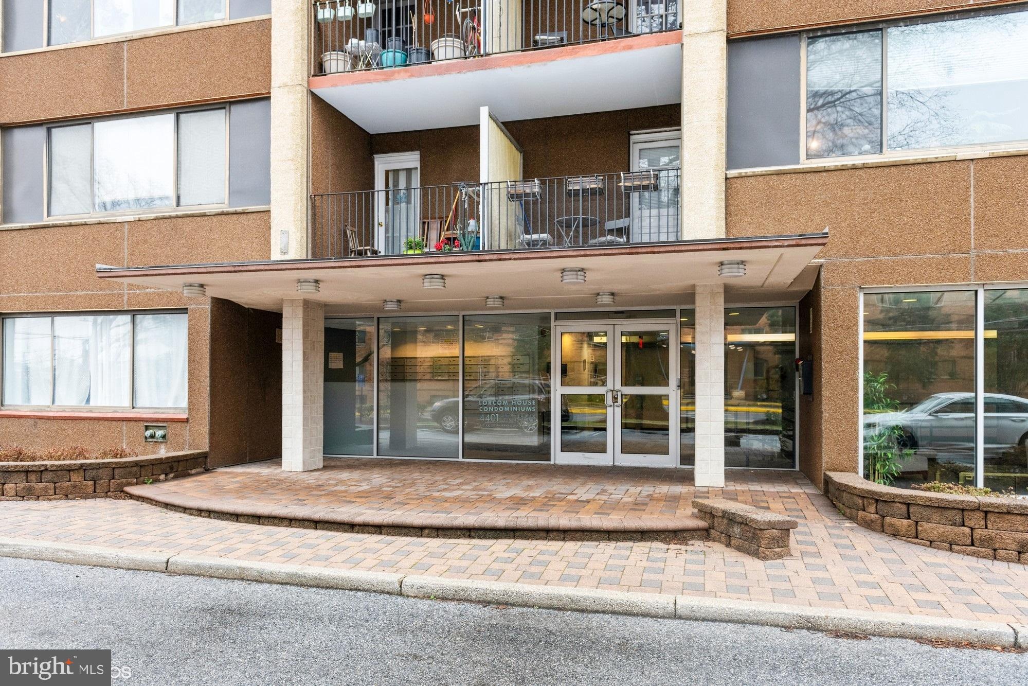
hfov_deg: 73.7
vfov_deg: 53.1
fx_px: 685
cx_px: 514
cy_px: 343
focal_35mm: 24
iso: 640
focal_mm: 24
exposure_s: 1/320
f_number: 5
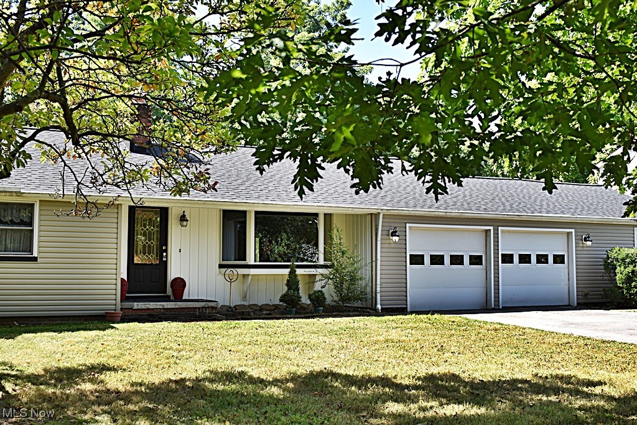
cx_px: 318
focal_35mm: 40
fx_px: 717
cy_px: 212
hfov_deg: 47.9
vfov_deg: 33.0
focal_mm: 27
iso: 200
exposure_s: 1/250
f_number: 6.3
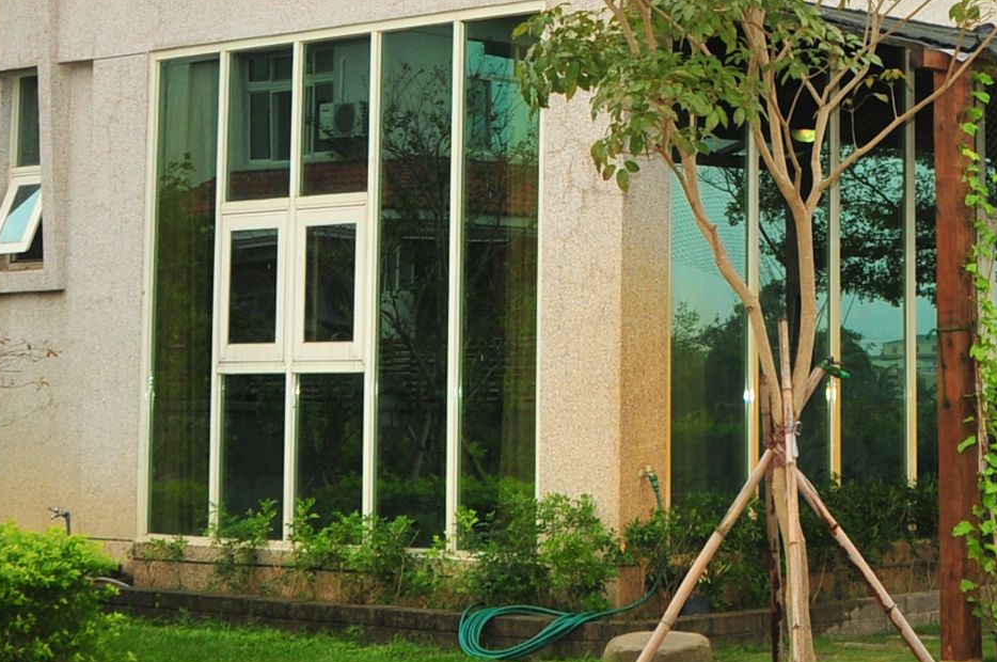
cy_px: -11
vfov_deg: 14.4
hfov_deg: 21.2
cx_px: 1008
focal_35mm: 93
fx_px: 2572
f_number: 4
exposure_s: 1/250
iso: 200
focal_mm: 18
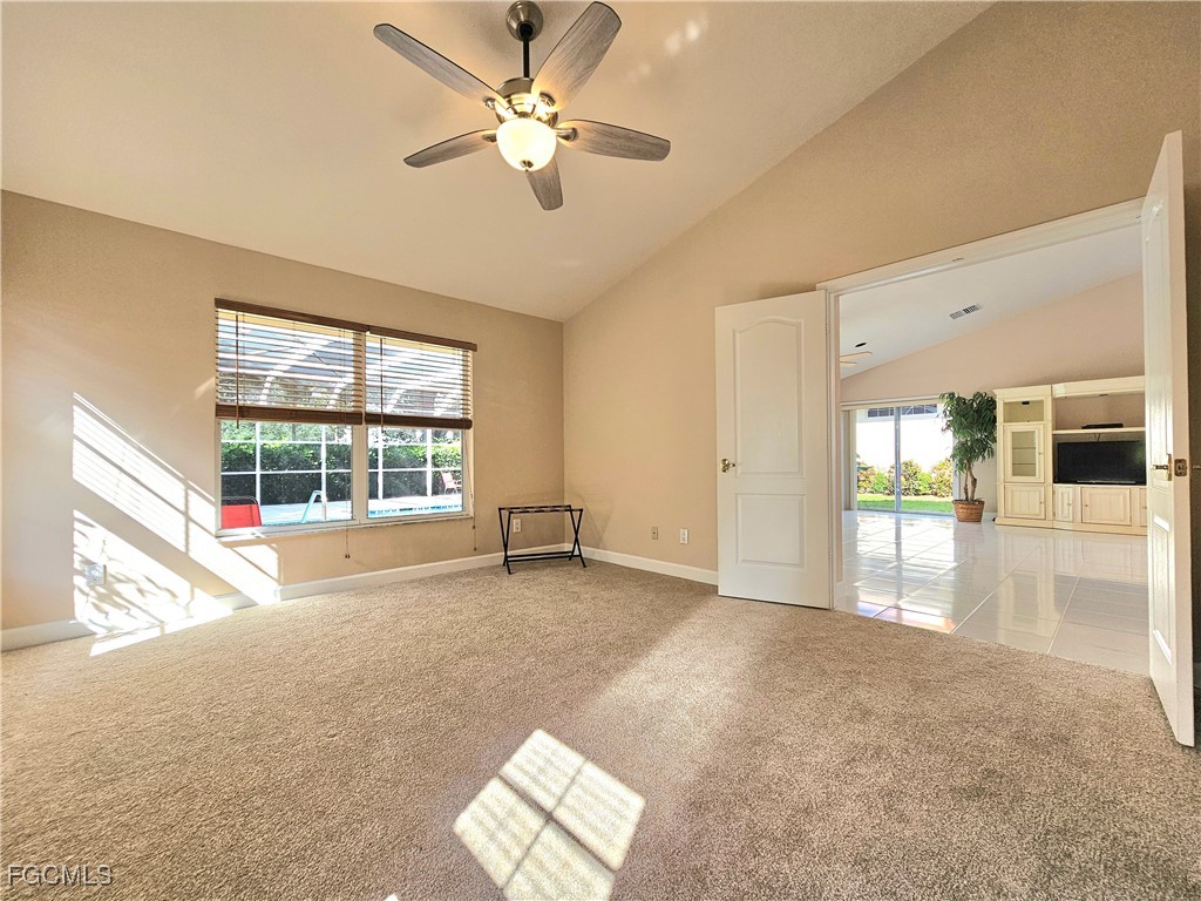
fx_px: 451
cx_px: 600
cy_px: 450
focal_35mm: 13
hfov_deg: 106.2
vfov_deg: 89.9
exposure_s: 1/154
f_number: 2.2
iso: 50
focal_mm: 2.2
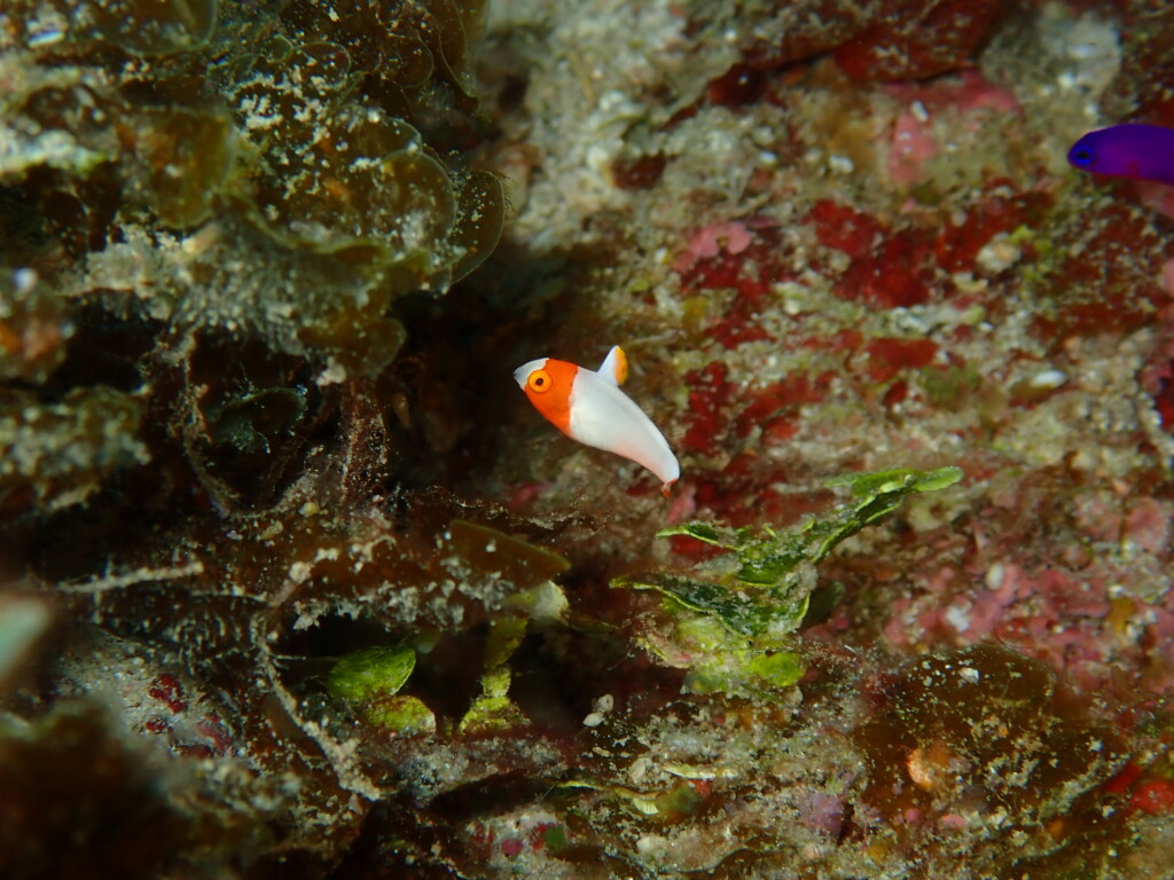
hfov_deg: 19.6
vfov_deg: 14.8
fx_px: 3391
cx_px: 587
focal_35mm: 100
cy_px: 440
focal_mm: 18
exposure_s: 1/200
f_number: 6.3
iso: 200
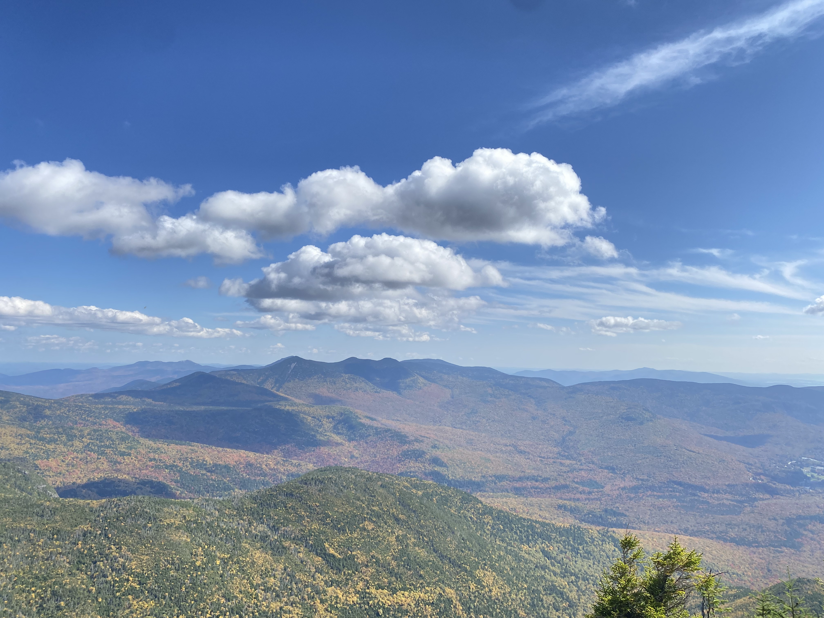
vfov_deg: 53.1
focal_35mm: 26
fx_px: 619
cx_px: 412
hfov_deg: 67.3
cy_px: 309
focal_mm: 4.25
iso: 32
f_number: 1.8
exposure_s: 1/2513
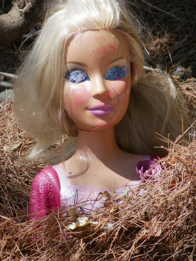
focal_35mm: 625
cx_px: 98
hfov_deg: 2.4
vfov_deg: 3.2
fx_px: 4718
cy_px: 131
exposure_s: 1/320
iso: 100
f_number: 5
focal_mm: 110.4
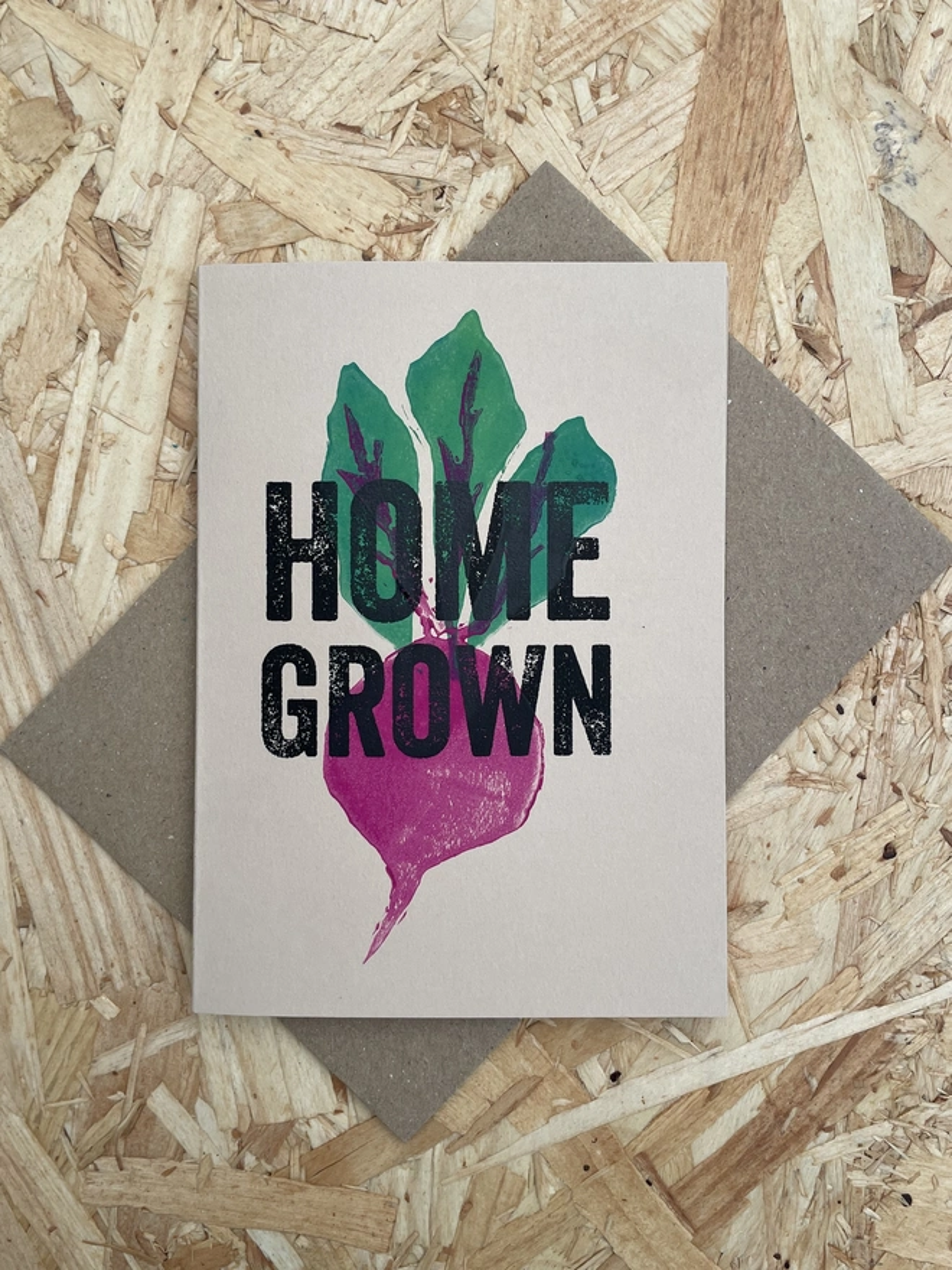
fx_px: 953
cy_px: 635
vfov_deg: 67.3
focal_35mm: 26
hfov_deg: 53.1
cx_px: 476
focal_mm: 4.2
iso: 32
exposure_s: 1/121
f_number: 1.6
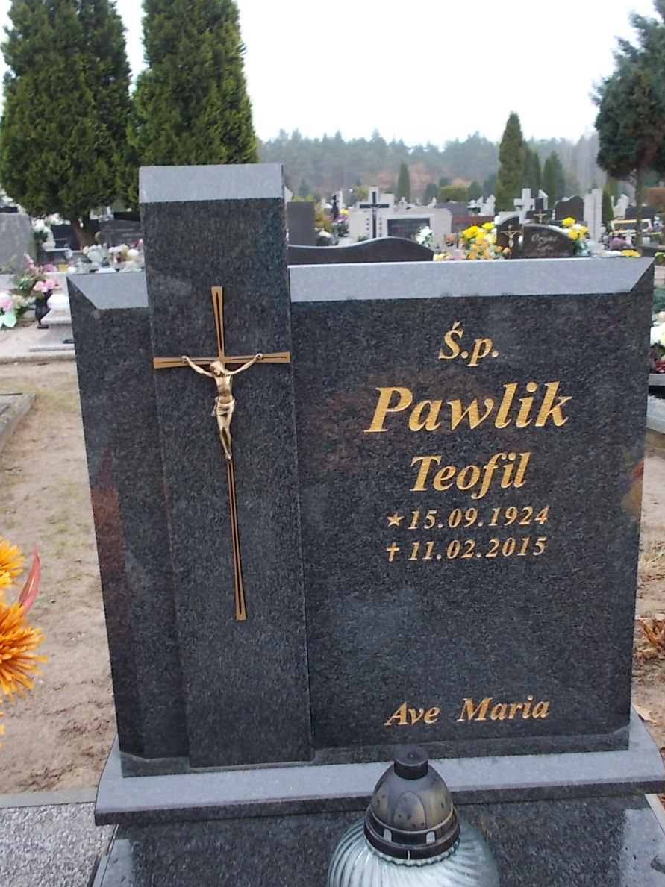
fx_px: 897
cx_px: 369
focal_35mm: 35
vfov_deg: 52.6
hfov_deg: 40.6
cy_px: 441
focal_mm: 4.6
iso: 80
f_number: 3.2
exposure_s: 1/40
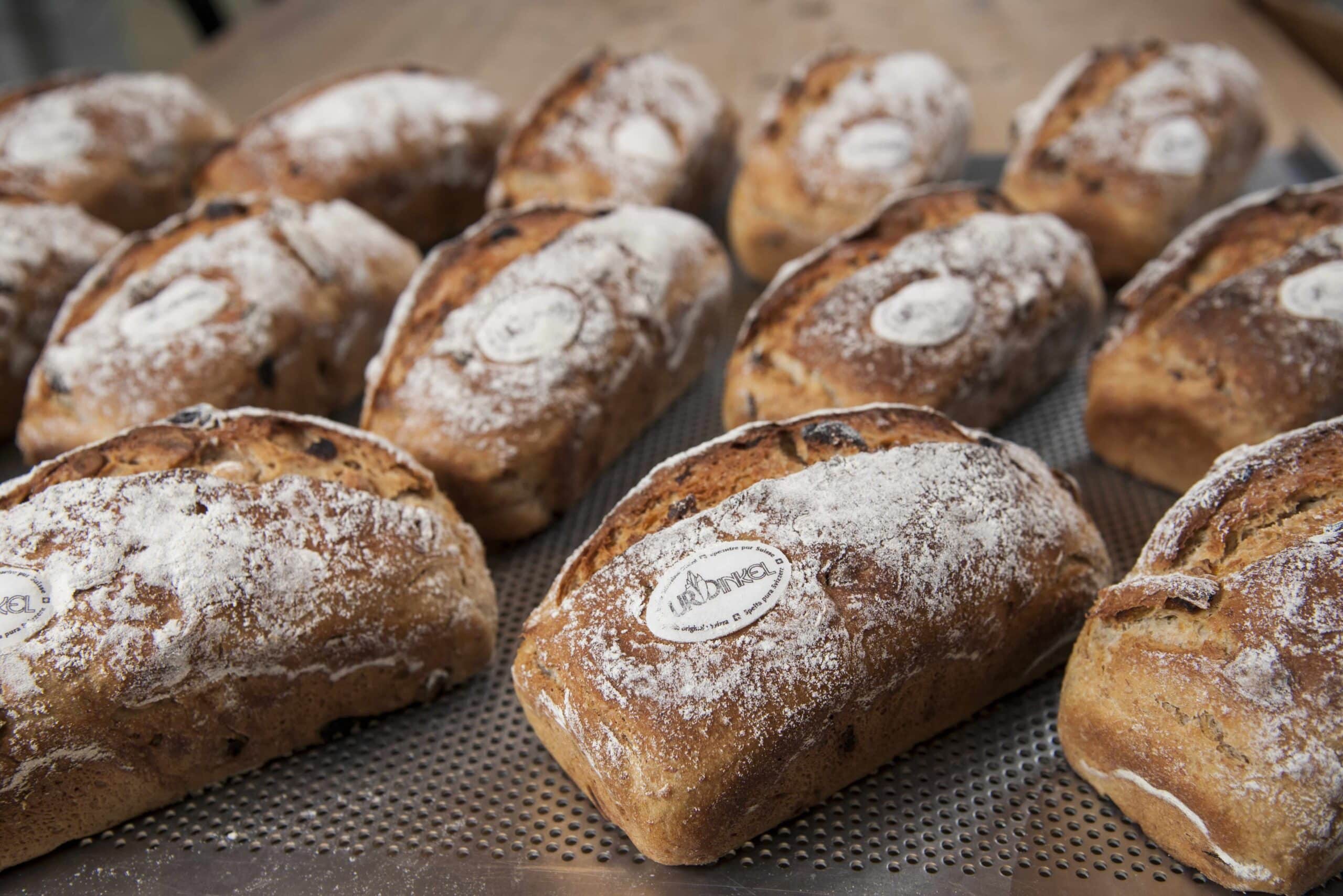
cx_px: 672
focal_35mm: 40
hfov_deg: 48.5
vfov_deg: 33.4
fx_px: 1492
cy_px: 448
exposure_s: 1/30
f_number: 5.6
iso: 200
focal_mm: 40
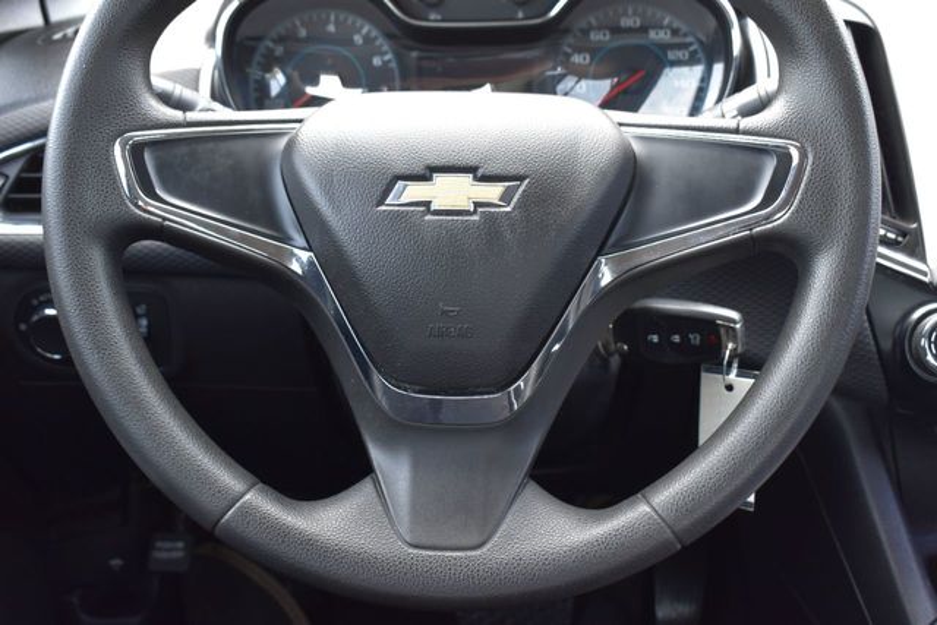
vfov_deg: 28.1
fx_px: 1250
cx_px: 468
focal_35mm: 48
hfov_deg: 41.1
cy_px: 312
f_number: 6.3
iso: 400
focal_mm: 32
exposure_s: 1/20
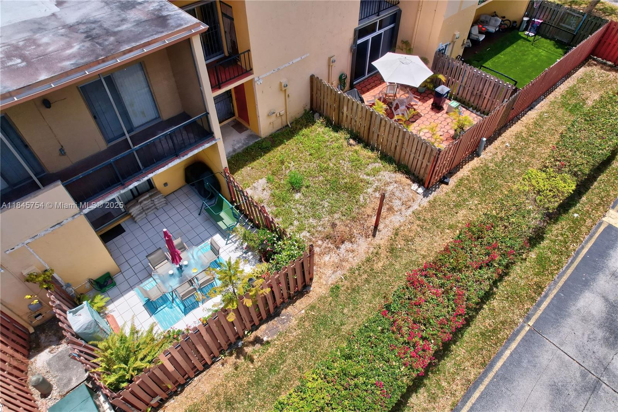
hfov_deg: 78.6
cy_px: 206
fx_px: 378
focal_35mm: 22
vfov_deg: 57.2
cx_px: 309
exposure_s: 1/3000
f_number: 2.8
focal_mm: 8.4
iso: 100
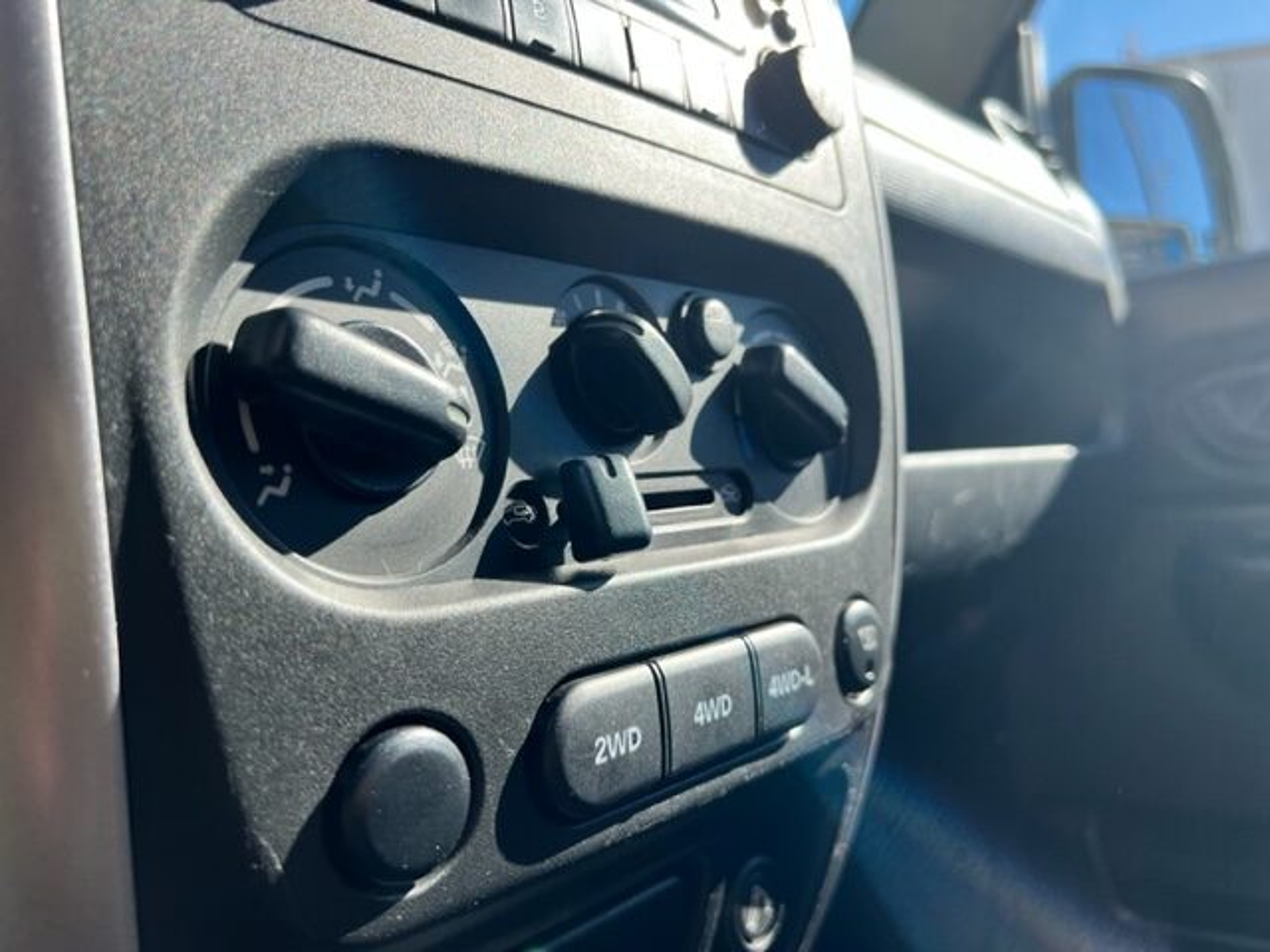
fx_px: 954
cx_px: 635
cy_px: 476
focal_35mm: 26
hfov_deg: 67.3
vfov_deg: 53.1
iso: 50
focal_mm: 5.7
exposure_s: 1/909
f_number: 1.5
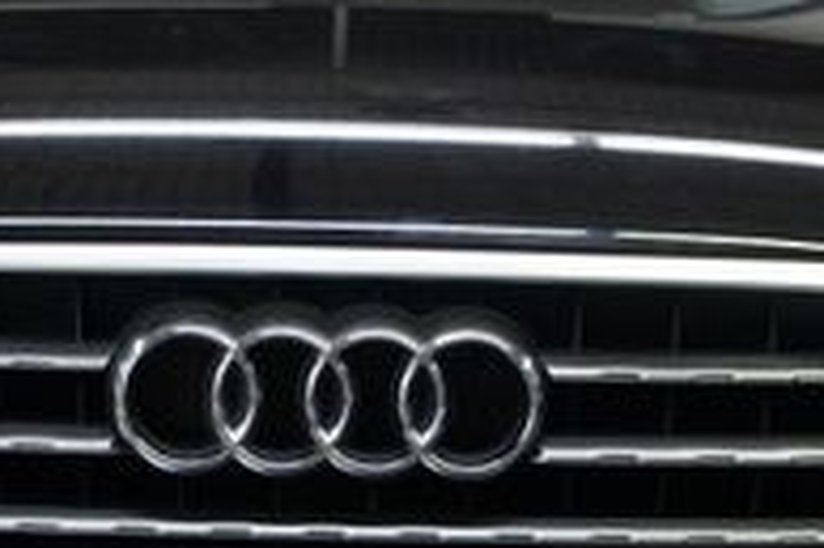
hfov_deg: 18.0
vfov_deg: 12.0
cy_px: 429
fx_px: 2599
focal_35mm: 114
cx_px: 314
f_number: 4
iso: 400
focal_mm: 23
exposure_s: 1/40
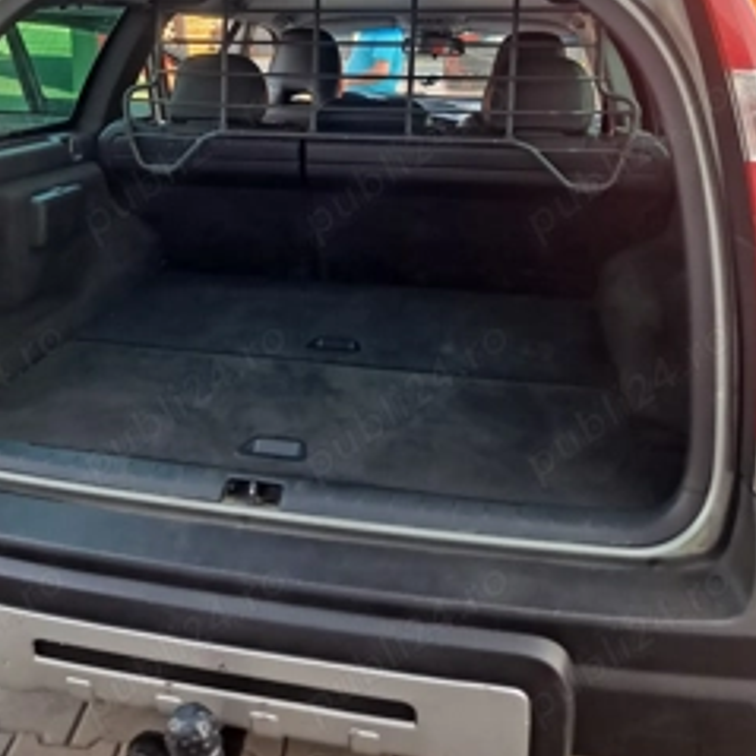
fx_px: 914
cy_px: 212
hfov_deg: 44.6
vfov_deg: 43.8
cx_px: 294
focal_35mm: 37
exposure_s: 1/100
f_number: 2
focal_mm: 4.6
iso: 64
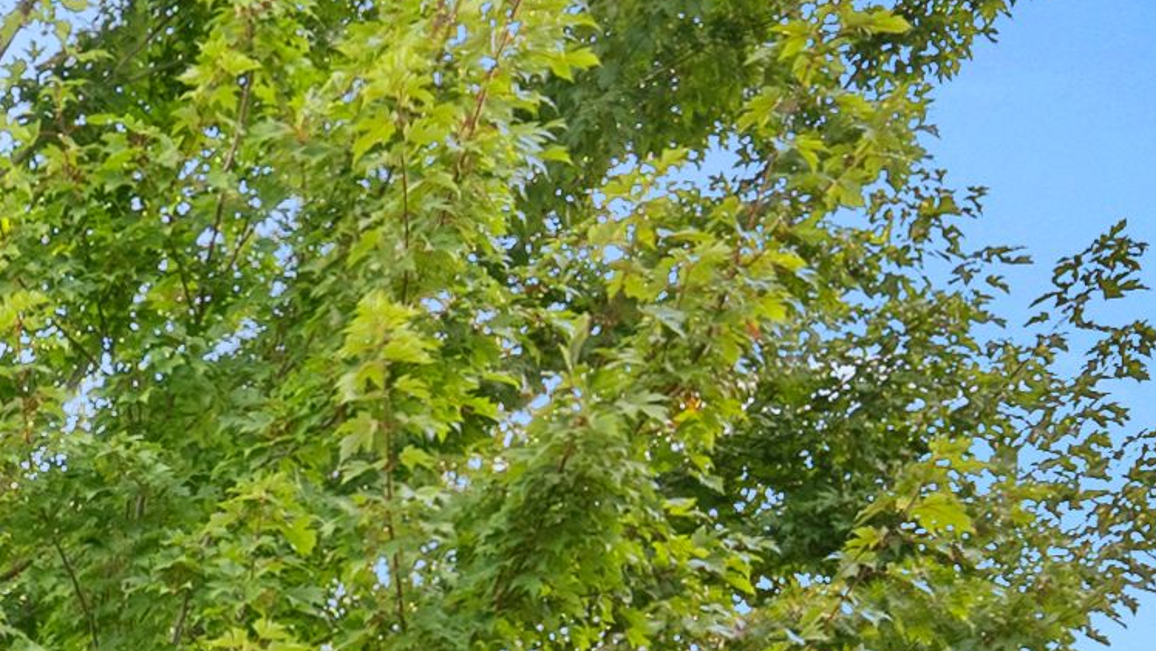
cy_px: 1795
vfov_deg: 10.2
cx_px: -915
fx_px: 2912
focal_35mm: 95
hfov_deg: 18.0
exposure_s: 1/20
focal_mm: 16
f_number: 8
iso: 200
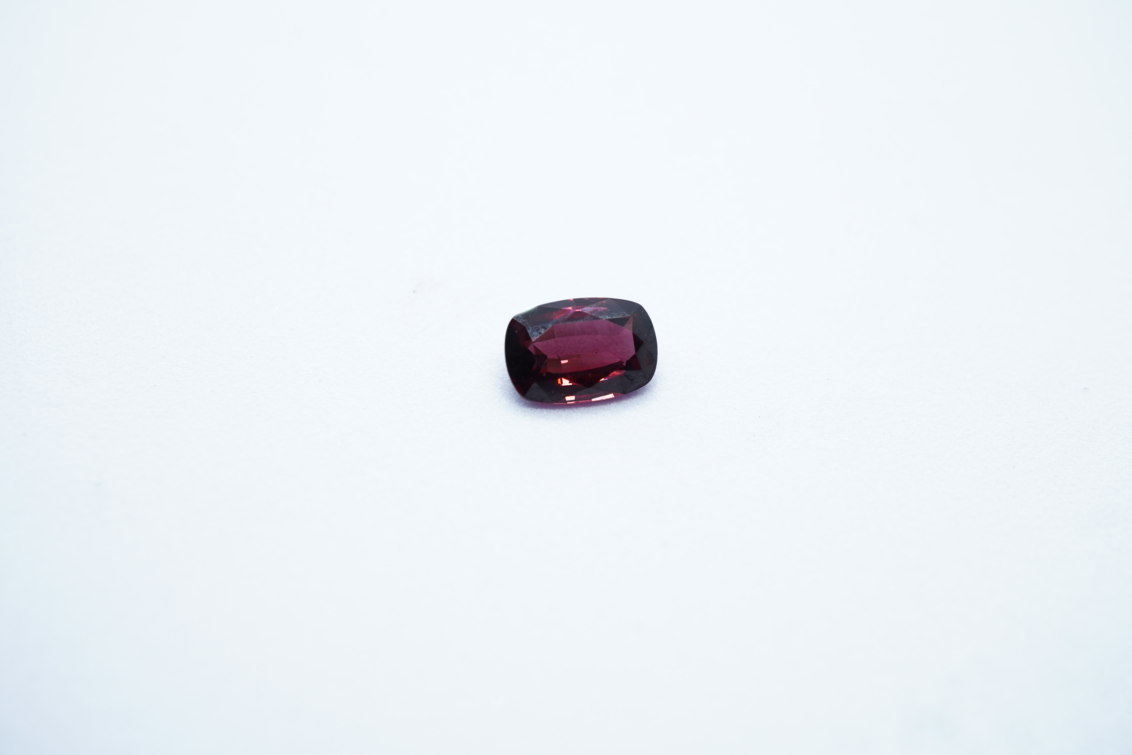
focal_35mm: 45
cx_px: 566
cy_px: 378
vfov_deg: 29.9
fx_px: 1415
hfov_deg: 43.6
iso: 640
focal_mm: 30
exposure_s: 1/80
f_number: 6.3
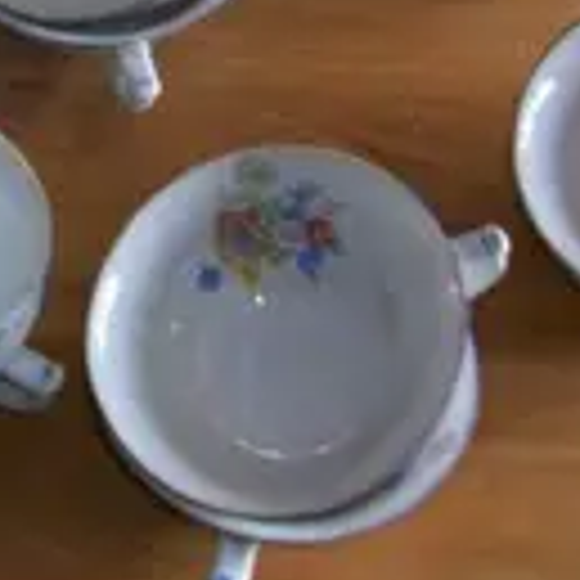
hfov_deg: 15.2
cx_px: -27
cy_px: -175
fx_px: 2123
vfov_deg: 14.9
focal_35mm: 112
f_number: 2.8
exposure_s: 1/60
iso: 160
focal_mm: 5.7
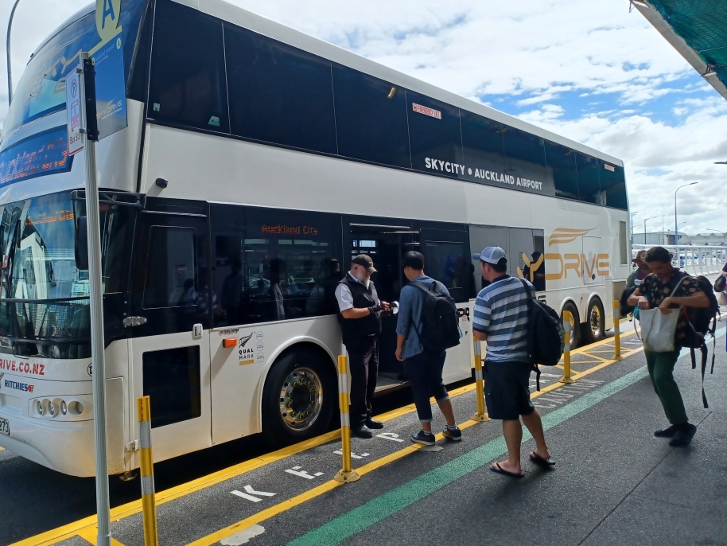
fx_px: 588
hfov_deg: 63.3
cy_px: 272
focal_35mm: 28
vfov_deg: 49.8
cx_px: 324
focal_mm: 4.6
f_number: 1.8
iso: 32
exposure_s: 1/377
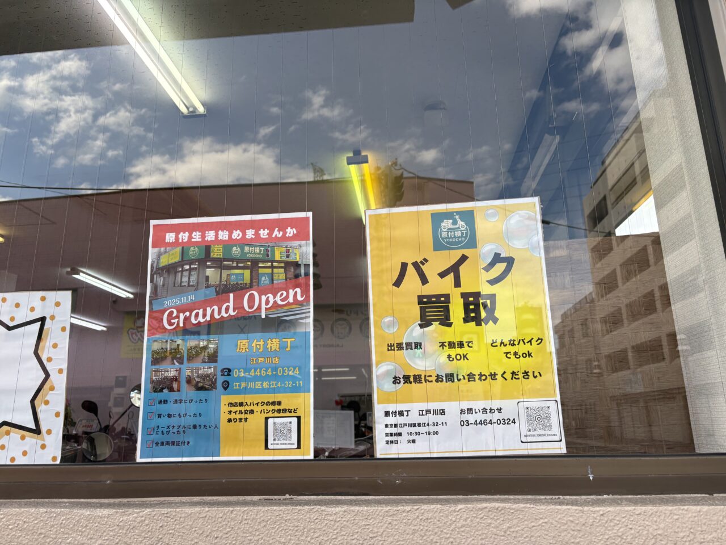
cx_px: 363
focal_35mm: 26
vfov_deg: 53.1
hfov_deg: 67.3
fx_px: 545
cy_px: 272
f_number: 1.6
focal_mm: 5.96
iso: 50
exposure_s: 1/764
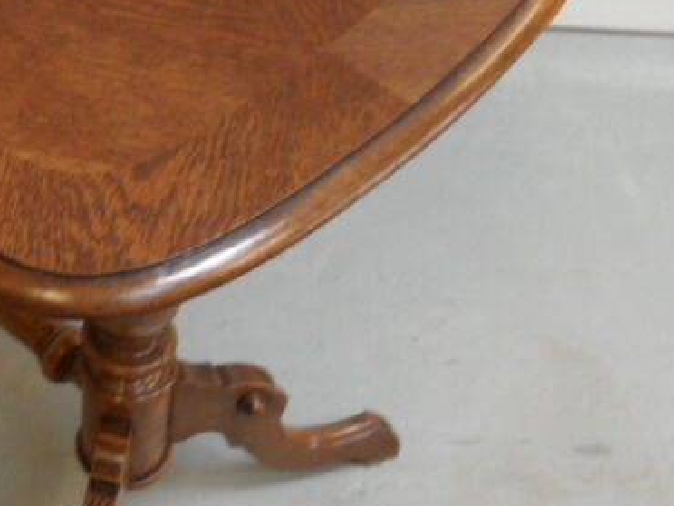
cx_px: -27
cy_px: 11
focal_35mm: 66
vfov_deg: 21.5
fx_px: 1285
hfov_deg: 27.4
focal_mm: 3.9
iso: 200
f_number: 3.2
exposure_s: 1/15
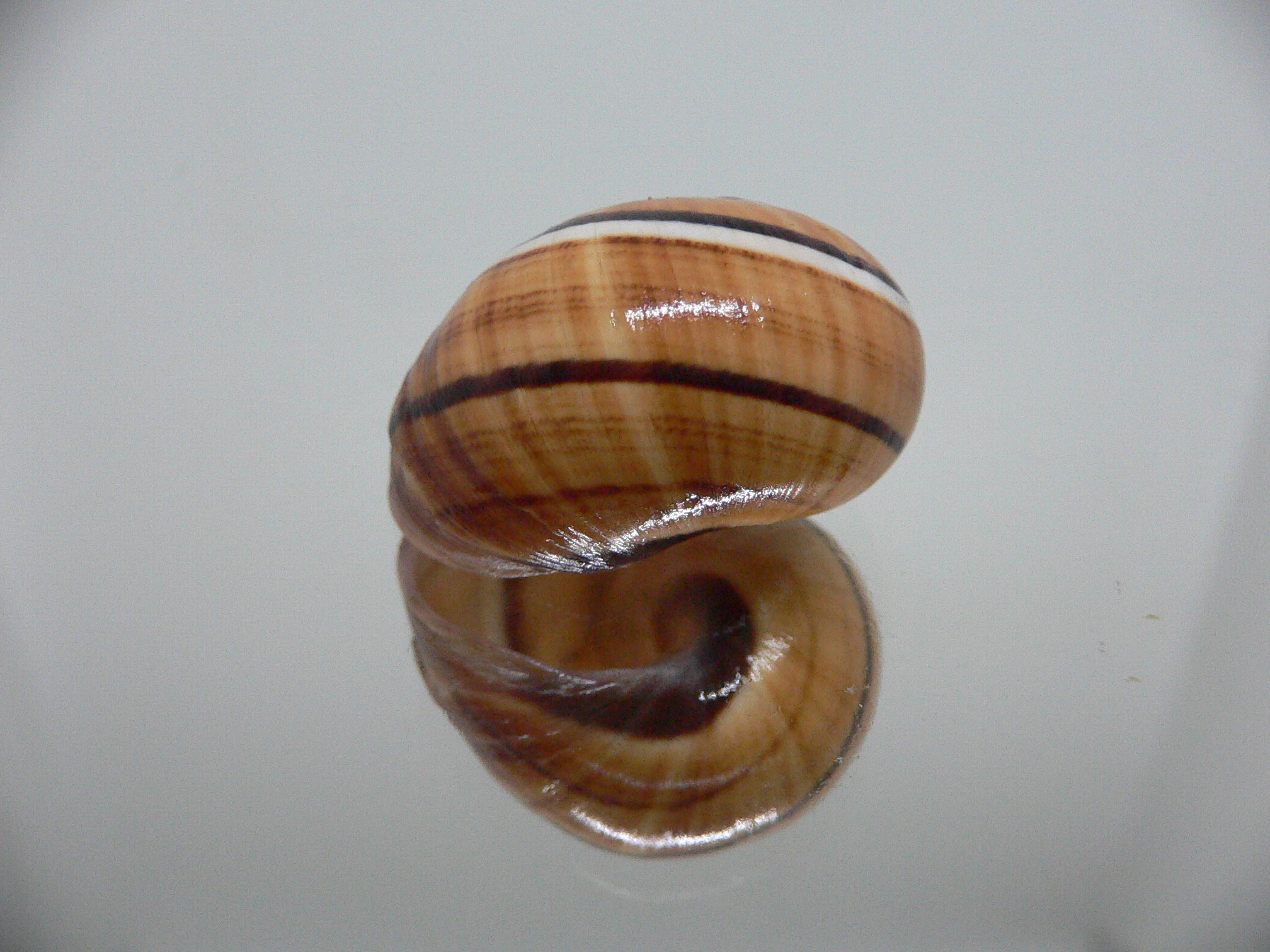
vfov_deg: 40.7
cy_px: 476
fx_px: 1284
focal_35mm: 35
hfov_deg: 52.6
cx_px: 635
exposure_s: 1/50
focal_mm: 4.6
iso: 200
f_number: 2.8
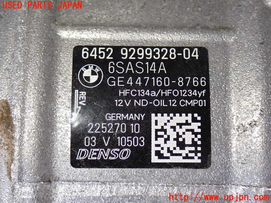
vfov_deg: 20.7
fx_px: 556
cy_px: 102
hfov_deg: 27.4
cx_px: 136
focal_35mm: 71
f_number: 3.9
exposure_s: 1/60
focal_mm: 12.73
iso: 250
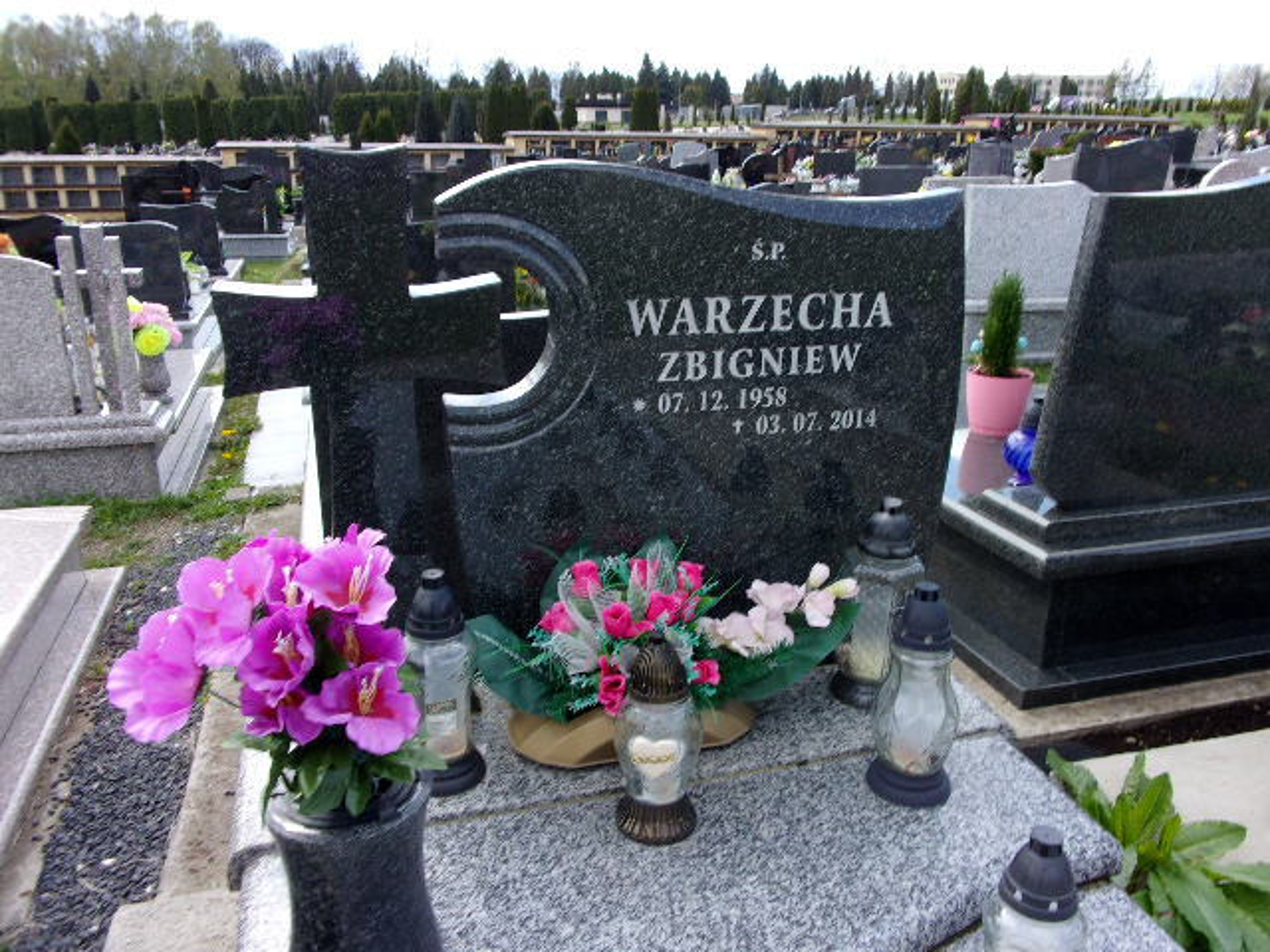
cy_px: 476
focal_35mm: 28
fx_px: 1027
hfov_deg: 63.4
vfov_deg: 49.7
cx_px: 635
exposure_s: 1/38
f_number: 10.8
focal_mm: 5.1
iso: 80
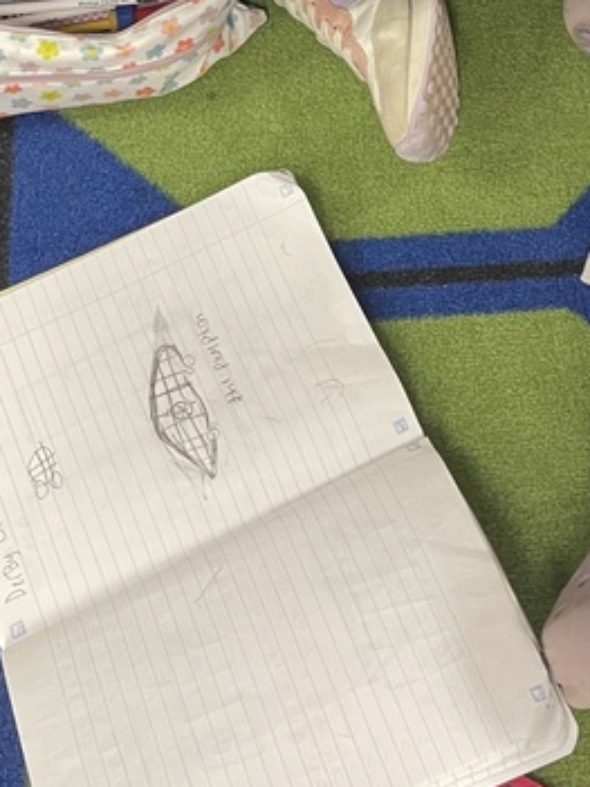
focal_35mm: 73
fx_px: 1660
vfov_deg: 23.5
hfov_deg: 20.0
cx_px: 446
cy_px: -238
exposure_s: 1/60
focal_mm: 5.1
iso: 200
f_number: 1.6
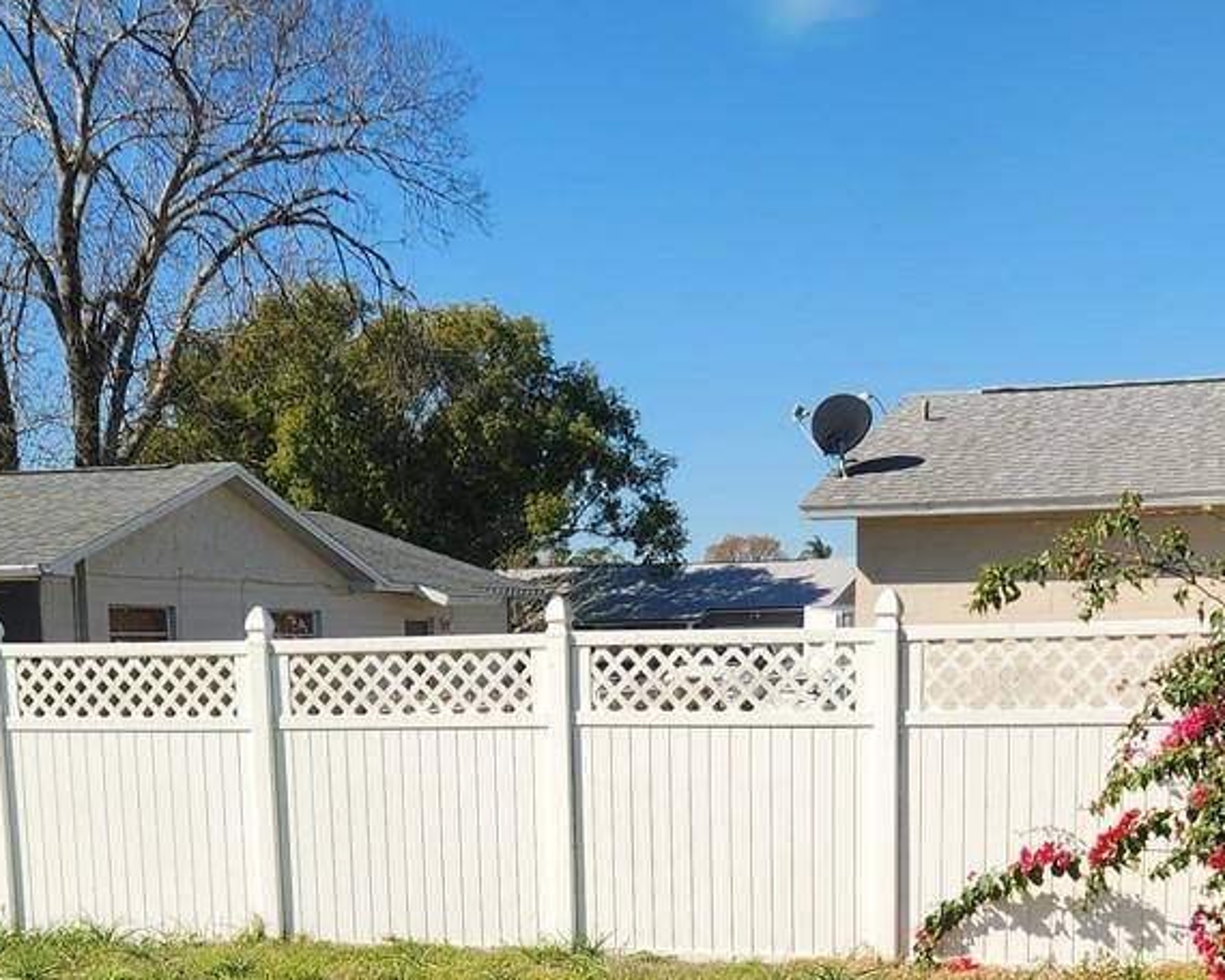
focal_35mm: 63
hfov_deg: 30.0
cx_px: 623
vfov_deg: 22.7
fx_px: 2284
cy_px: 1100
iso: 20
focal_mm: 5.4
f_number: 1.8
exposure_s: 1/1248
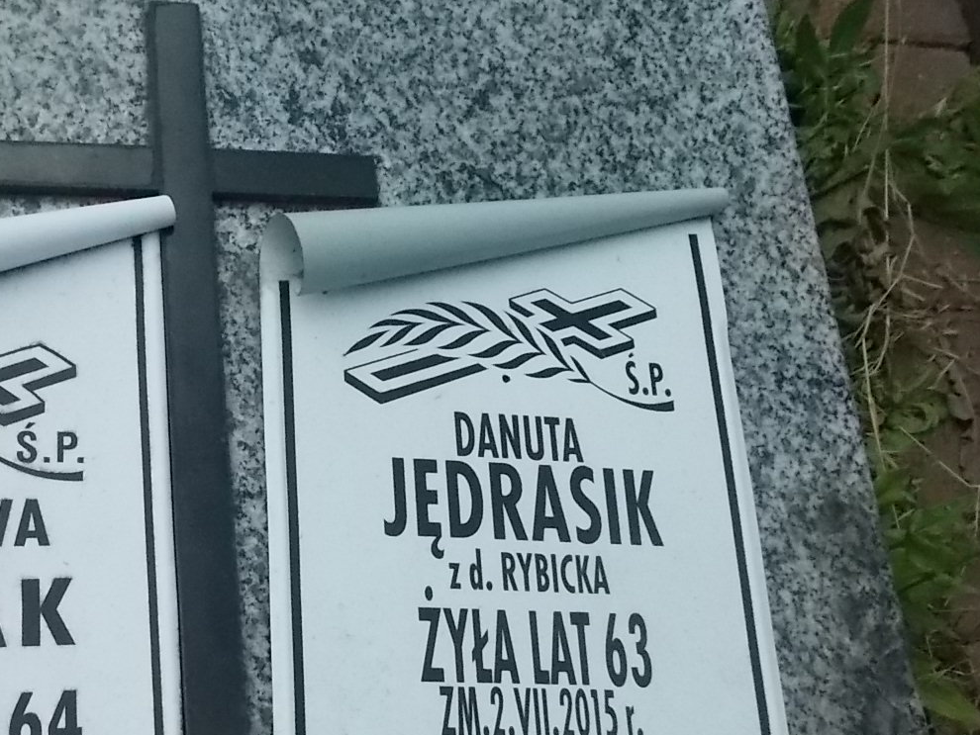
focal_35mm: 42
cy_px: 528
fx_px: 1189
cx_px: 230
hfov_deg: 43.2
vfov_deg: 33.8
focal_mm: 4.6
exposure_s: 1/1000
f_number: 8
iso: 400
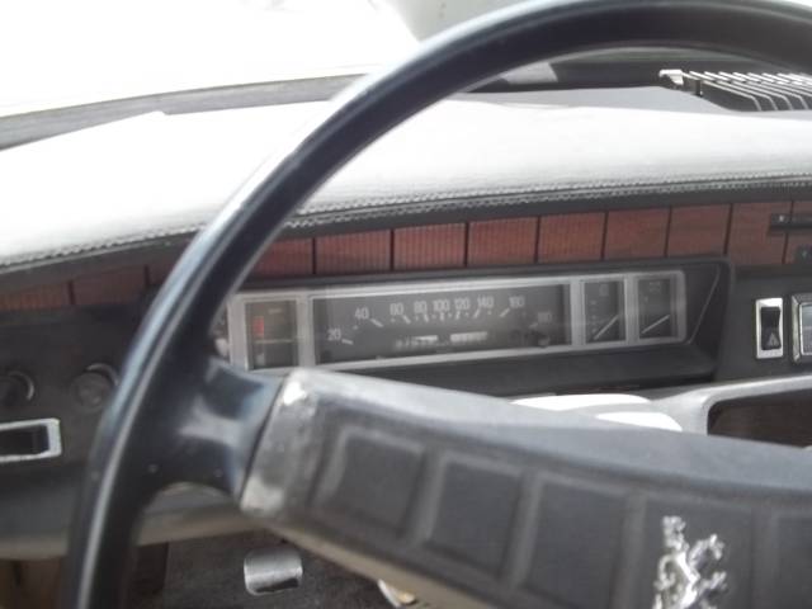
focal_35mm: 32
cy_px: 304
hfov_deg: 56.8
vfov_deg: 44.2
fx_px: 751
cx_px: 406
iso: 64
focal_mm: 5.7
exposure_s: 1/160
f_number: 2.9
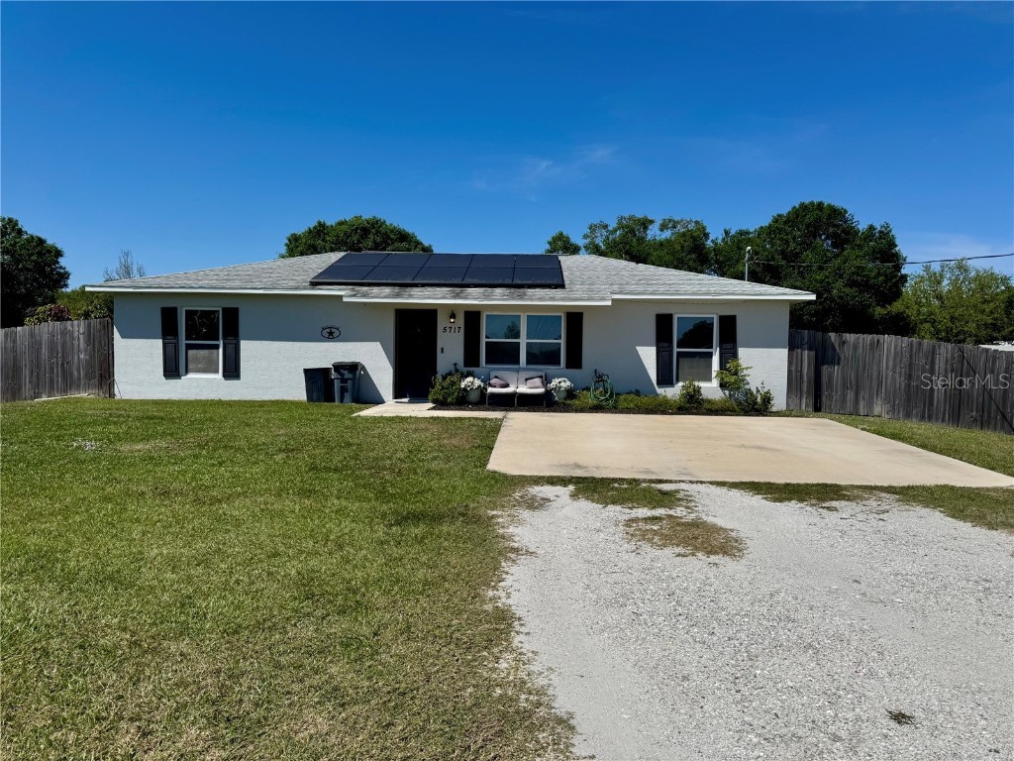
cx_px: 507
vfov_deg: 56.8
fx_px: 703
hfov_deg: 71.6
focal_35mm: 24
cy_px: 380
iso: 80
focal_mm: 6.76
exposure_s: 1/10417
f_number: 1.78
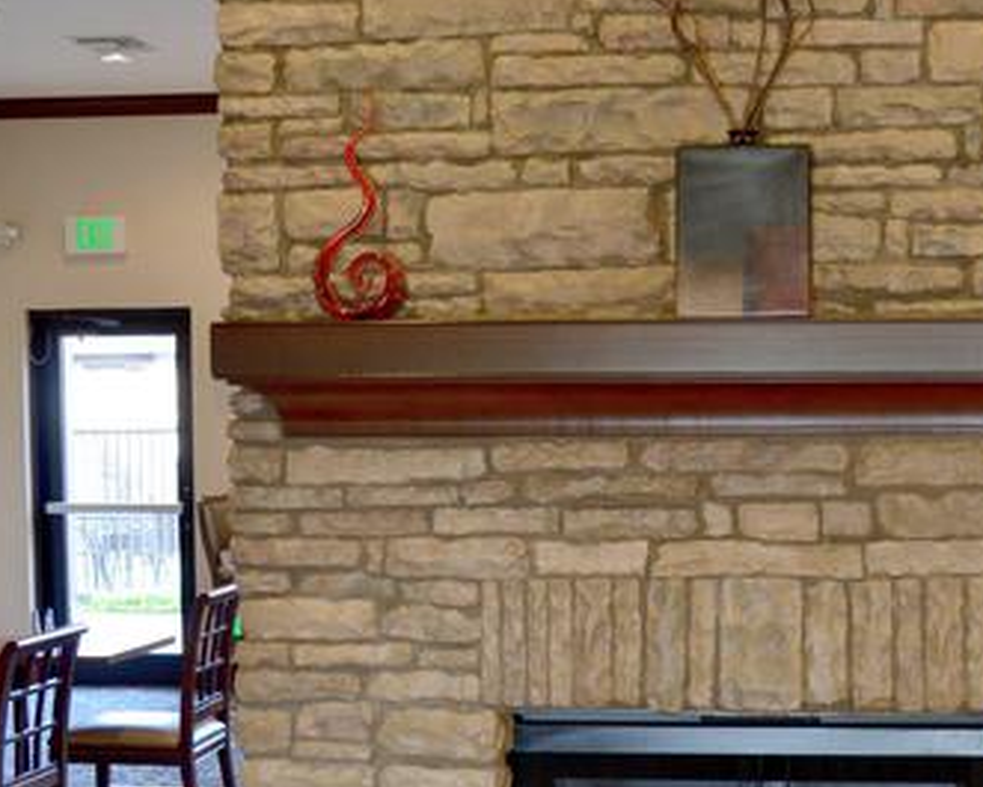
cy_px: 549
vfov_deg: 24.1
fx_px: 1833
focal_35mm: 63
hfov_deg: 29.5
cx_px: 759
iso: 500
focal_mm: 24
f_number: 3.5
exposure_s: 1/50
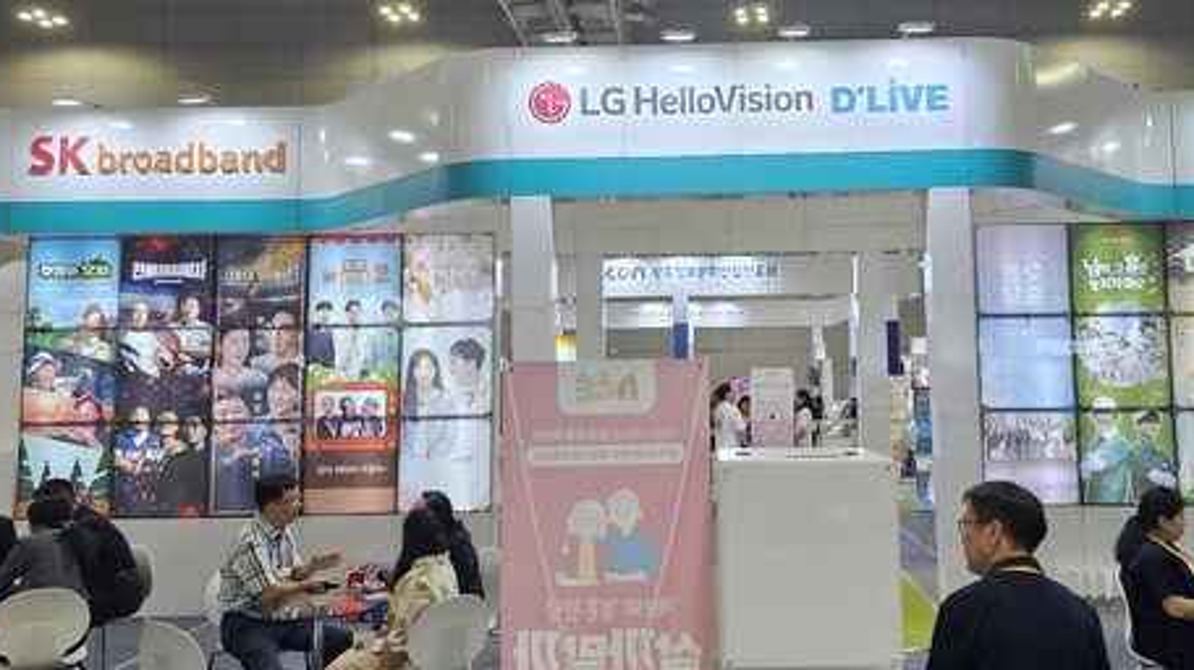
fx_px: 1044
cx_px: 712
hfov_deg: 59.1
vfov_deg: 35.5
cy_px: 296
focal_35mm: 33
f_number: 1.7
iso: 100
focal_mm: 6.3
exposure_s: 1/120
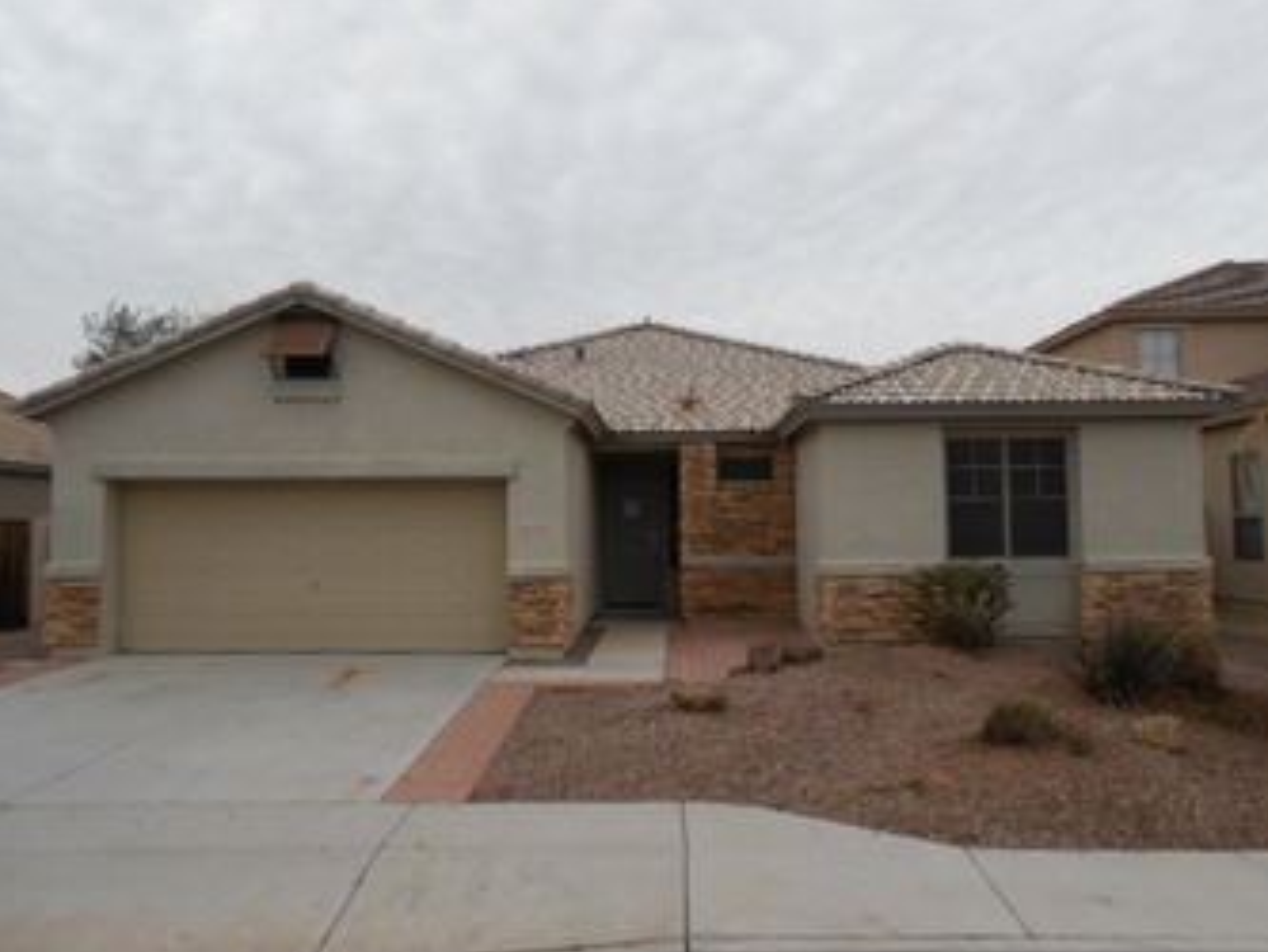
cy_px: 472
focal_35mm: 27
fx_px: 989
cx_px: 644
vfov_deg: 51.4
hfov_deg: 65.3
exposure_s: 1/640
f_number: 3.5
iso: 80
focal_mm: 4.6
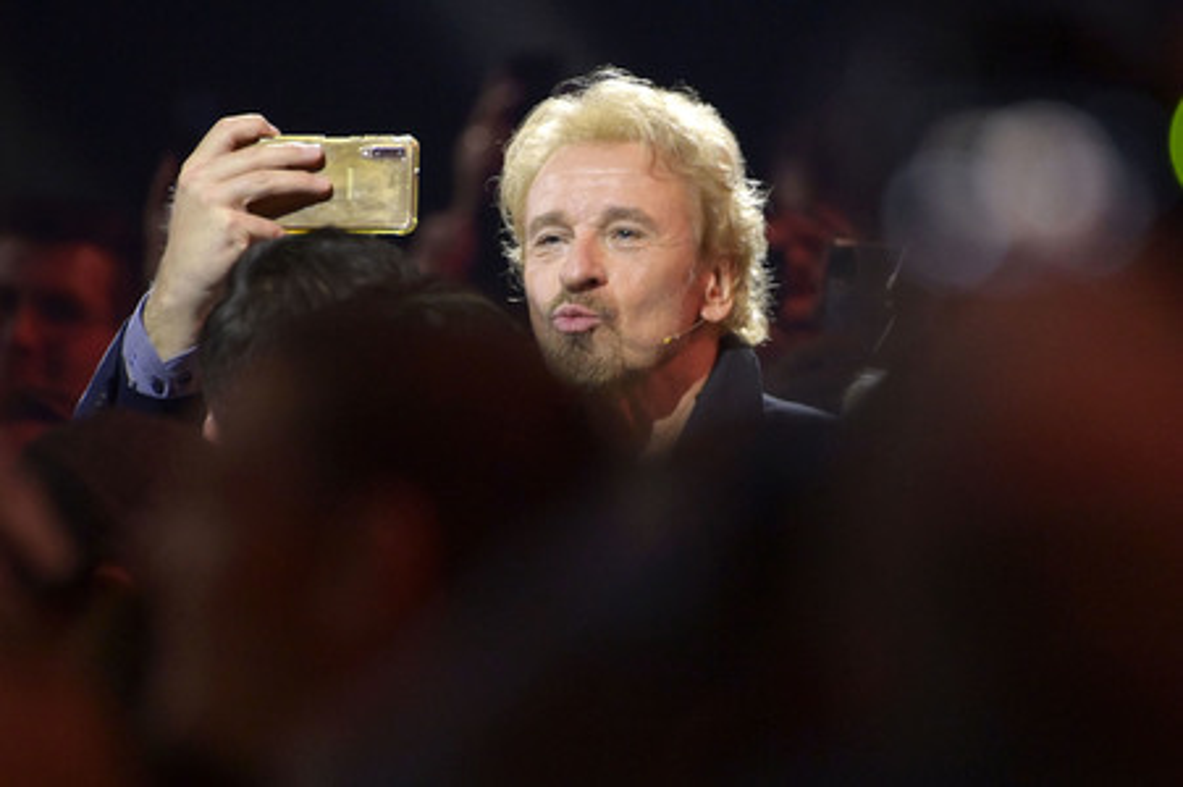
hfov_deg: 4.1
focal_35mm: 500
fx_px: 16418
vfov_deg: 2.7
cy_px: 394
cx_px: 592
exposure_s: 1/320
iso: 8000
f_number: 5.6
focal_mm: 500
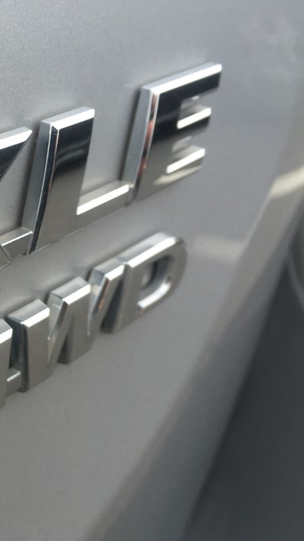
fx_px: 645
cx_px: -27
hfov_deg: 24.8
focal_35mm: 45
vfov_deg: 45.5
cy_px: 281
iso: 32
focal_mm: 4.15
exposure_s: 1/120
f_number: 2.2
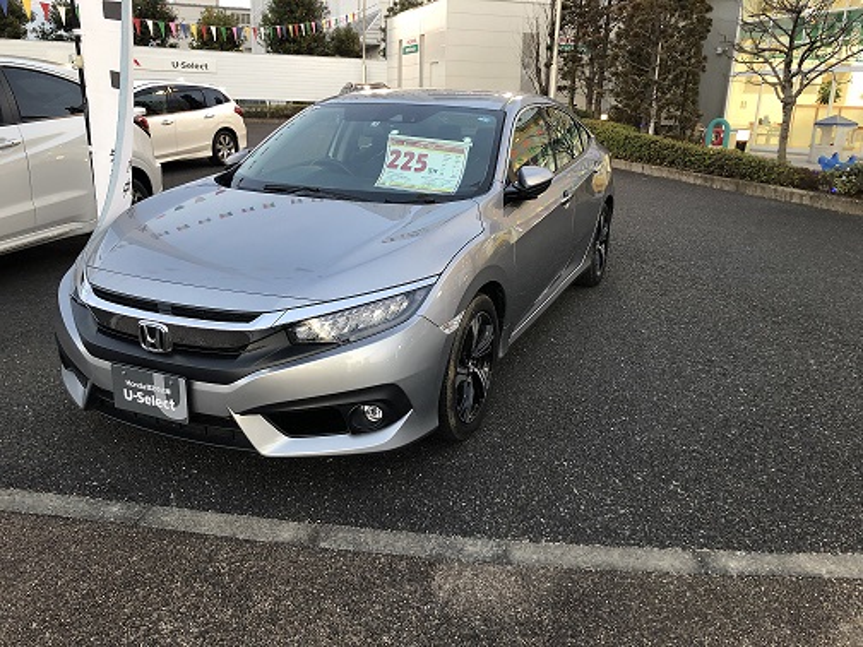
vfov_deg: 49.7
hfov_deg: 63.4
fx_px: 698
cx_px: 432
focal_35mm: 28
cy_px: 324
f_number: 1.8
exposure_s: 1/17
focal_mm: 3.99
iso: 40
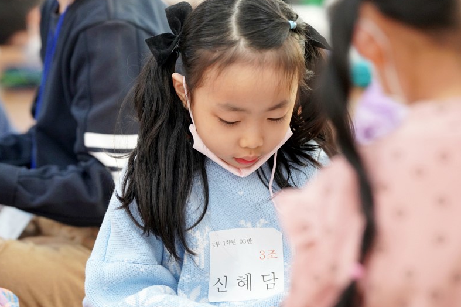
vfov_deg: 9.6
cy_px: 139
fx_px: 1830
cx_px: 228
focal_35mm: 143
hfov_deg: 14.4
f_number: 4
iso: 4000
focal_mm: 125
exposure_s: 1/160
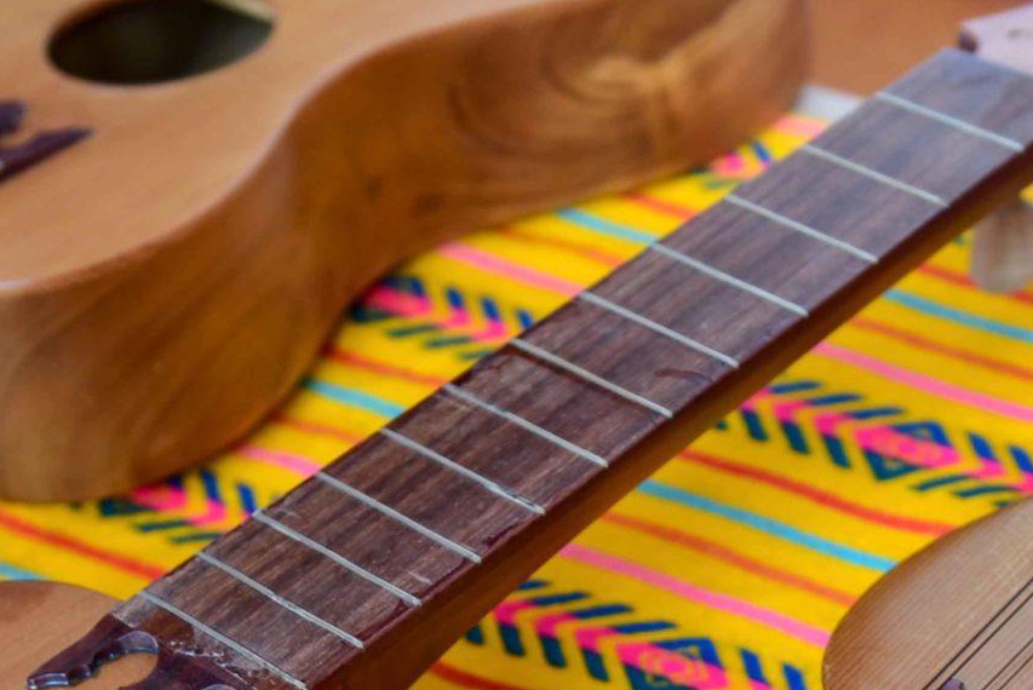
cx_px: 798
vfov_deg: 12.5
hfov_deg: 19.3
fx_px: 3015
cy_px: 968
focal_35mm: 105
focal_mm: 35
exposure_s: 1/160
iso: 320
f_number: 3.5
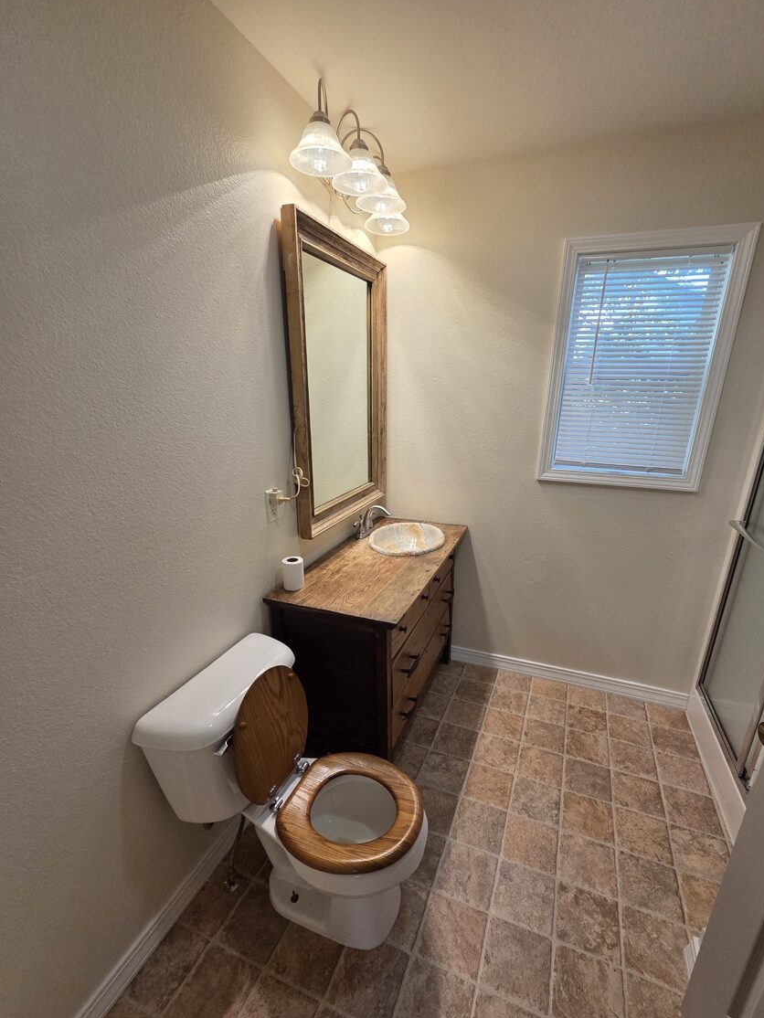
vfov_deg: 101.9
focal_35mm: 14
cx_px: 397
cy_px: 537
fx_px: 412
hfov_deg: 85.7
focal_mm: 2.2
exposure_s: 1/120
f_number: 2.2
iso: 250
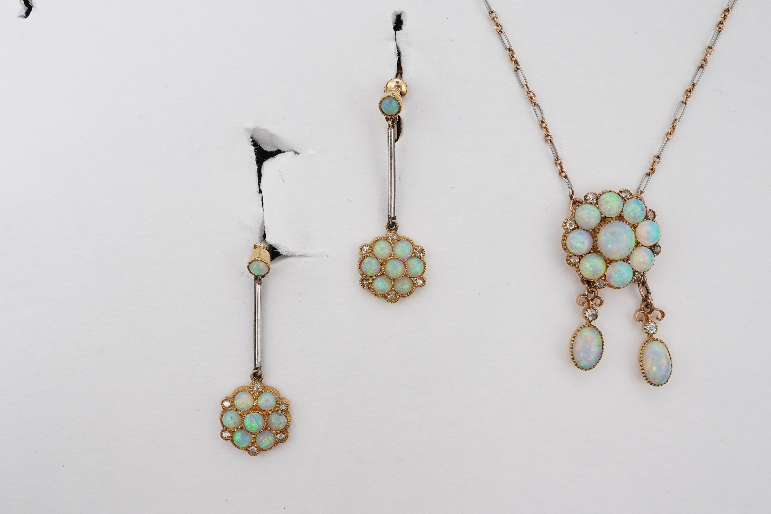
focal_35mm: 45
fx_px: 964
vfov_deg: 29.9
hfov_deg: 43.6
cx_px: 386
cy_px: 257
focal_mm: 30
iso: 500
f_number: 18
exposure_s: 1/100
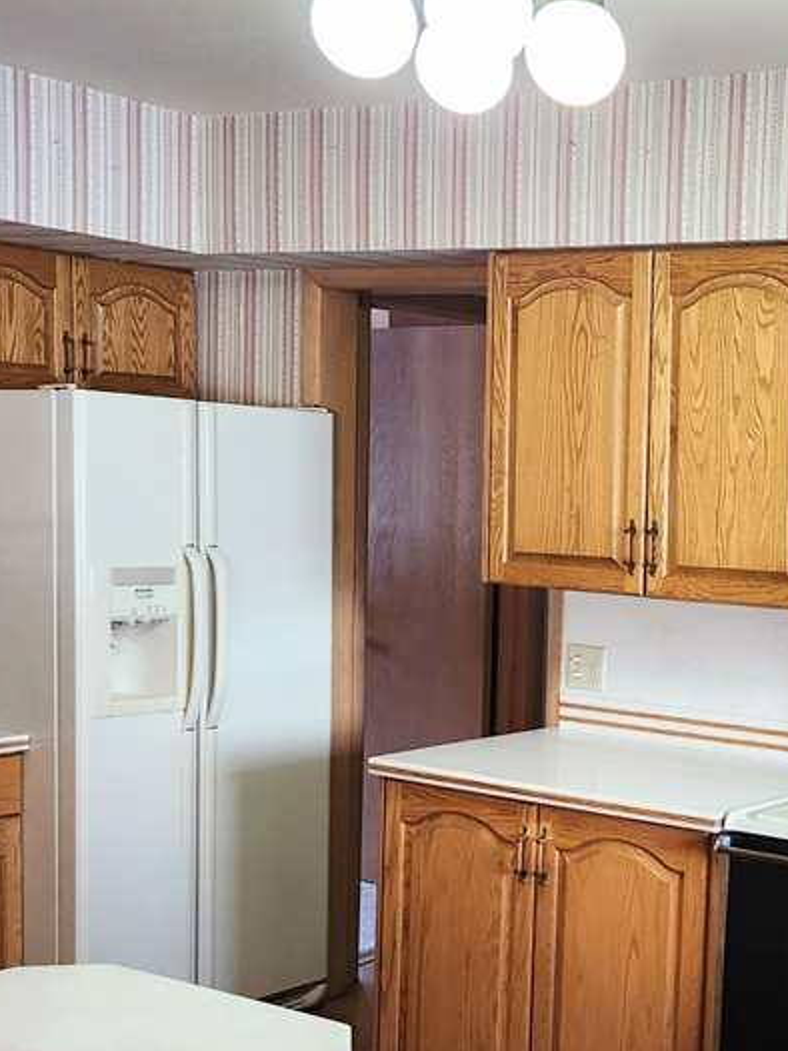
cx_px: 810
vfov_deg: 34.2
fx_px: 1701
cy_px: 655
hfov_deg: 24.7
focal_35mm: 56
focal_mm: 5.4
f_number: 1.8
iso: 200
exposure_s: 1/120
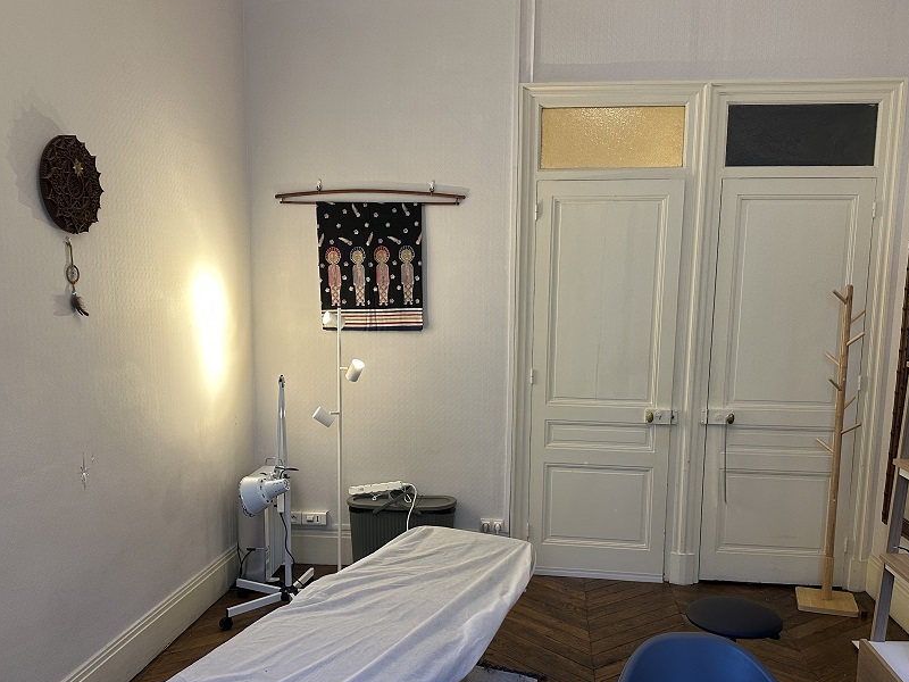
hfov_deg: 59.9
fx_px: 788
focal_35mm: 30
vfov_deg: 46.5
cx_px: 476
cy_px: 408
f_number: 1.78
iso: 250
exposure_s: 1/50
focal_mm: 6.86
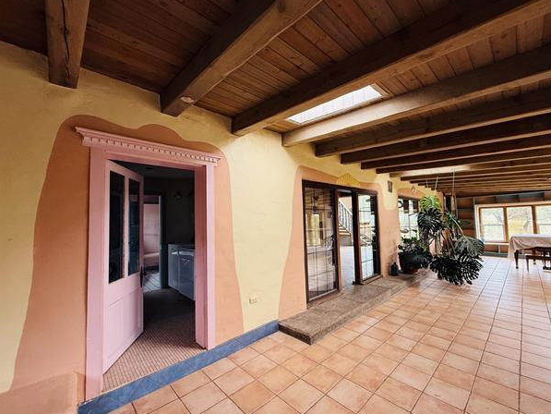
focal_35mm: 15
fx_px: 239
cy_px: 212
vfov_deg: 81.8
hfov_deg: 98.0
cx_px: 293
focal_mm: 2.22
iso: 125
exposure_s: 1/99
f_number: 2.2
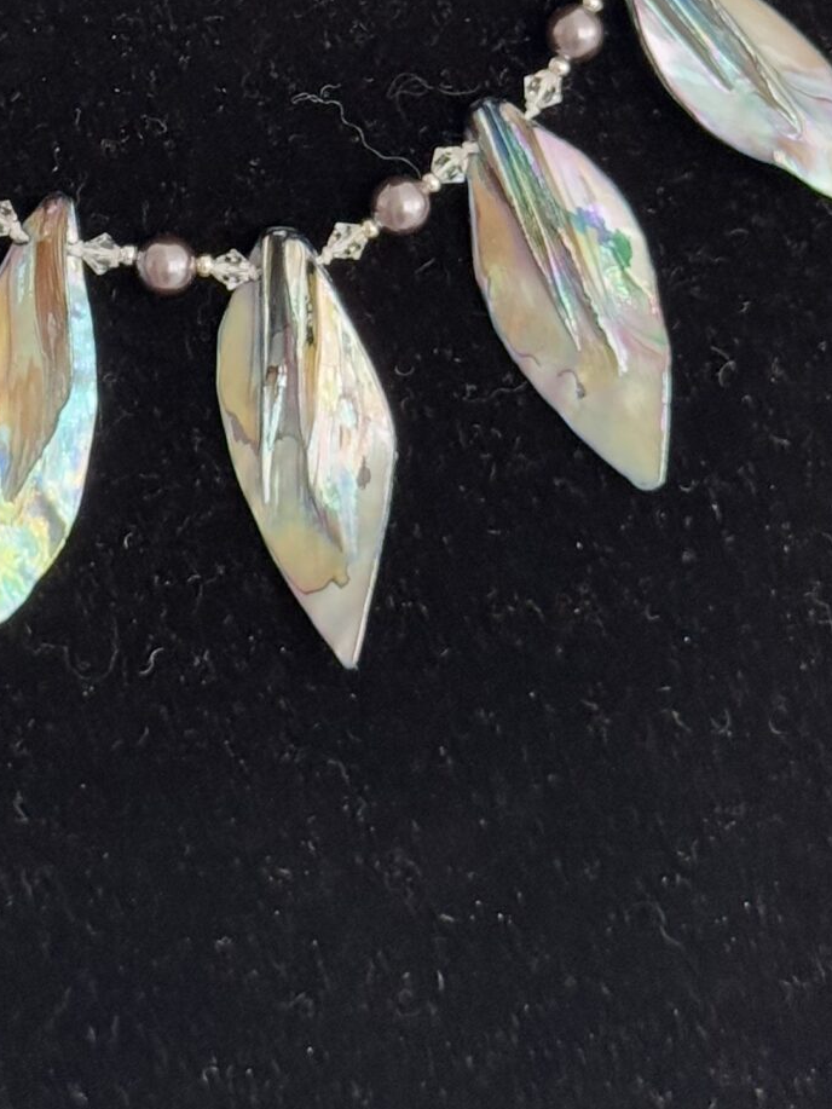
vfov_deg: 14.5
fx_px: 4293
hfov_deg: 11.0
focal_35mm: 134
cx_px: 158
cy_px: 34
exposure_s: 1/60
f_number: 1.78
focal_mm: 6.76
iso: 200
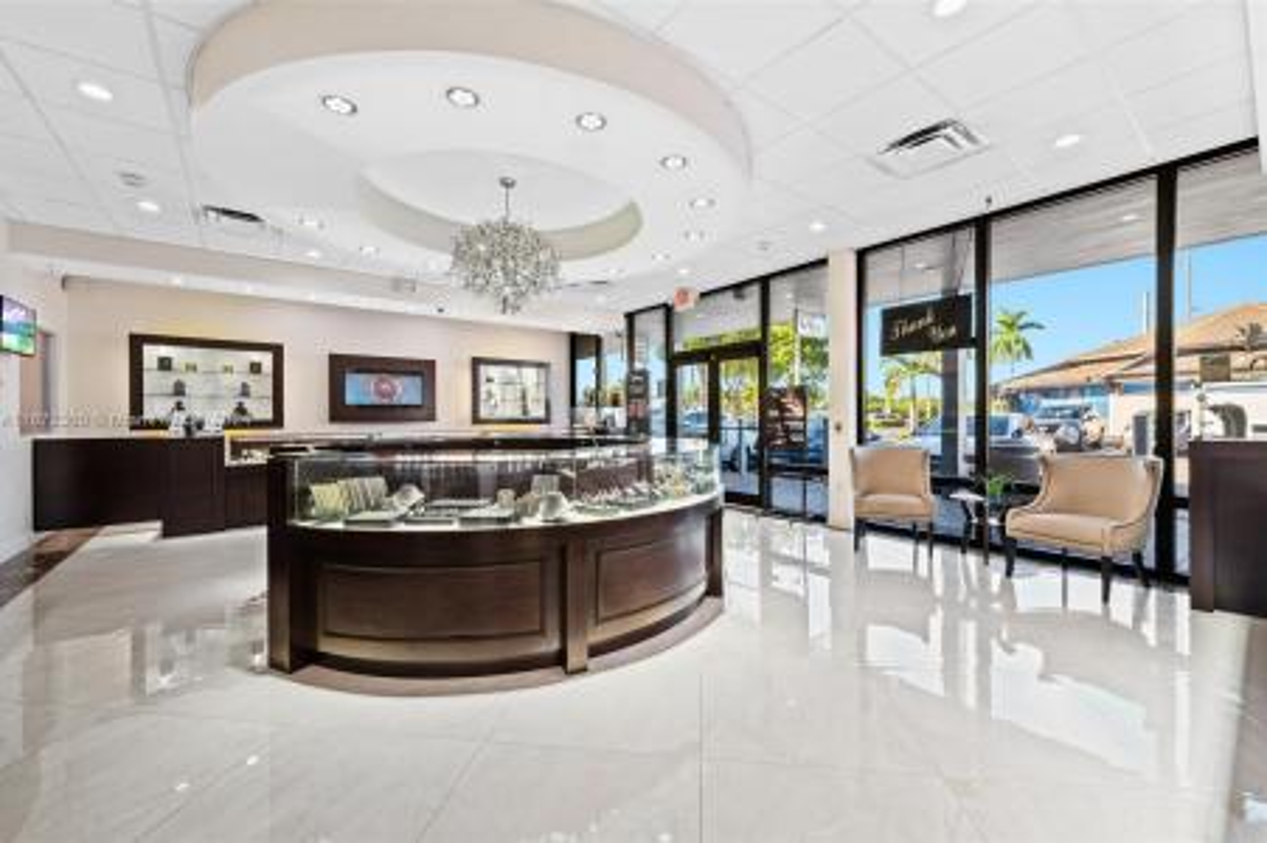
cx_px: 634
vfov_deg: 81.1
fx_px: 492
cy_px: 422
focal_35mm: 14
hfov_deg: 104.3
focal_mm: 14
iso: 200
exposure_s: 1/20
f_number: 8
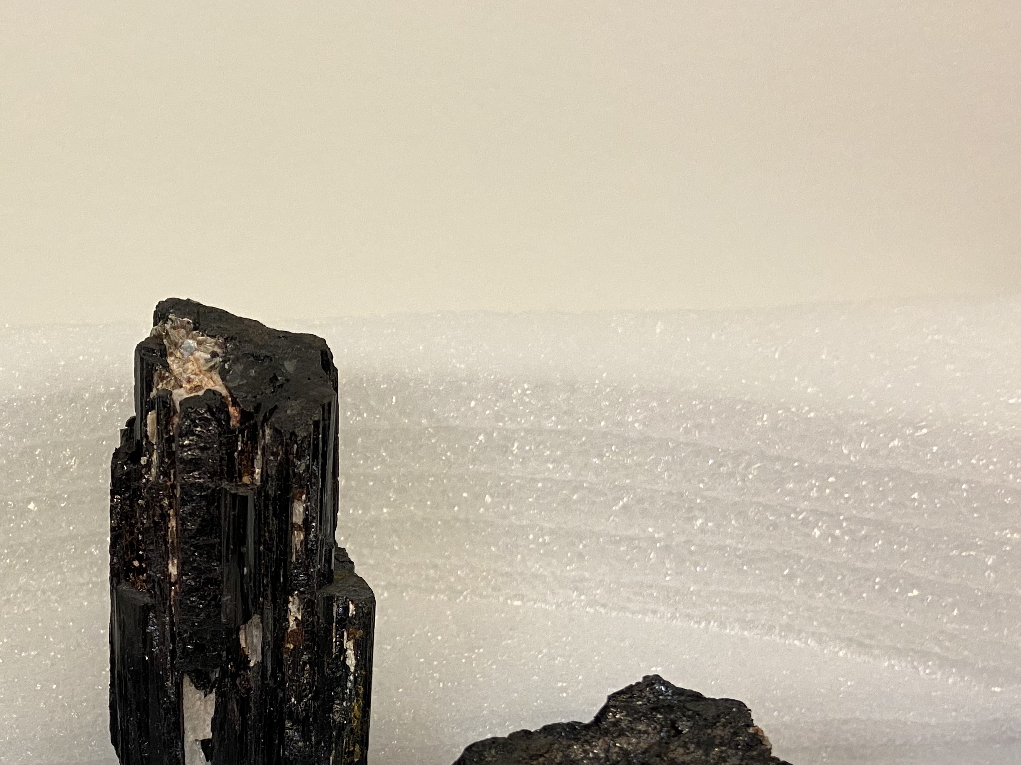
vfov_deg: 32.6
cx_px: 245
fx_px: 1268
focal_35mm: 43
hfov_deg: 42.4
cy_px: 616
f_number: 1.8
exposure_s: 1/60
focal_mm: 4.25
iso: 500
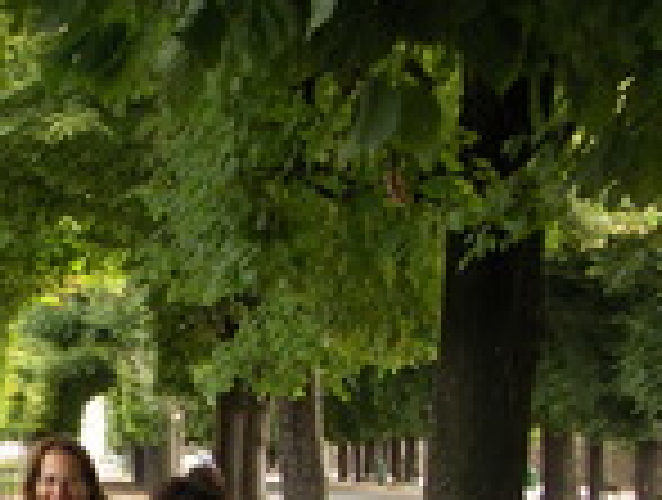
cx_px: -194
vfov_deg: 13.8
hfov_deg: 17.7
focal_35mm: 104
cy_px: 640
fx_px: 1994
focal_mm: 8.8
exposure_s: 1/60
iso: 50
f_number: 3.2
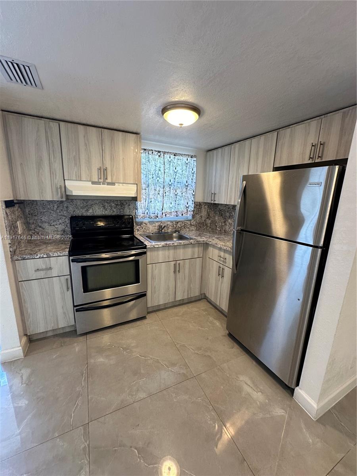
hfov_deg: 85.7
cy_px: 238
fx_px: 193
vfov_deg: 102.1
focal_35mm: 14
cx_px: 178
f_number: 2.2
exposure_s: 1/120
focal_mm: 2.22
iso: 160
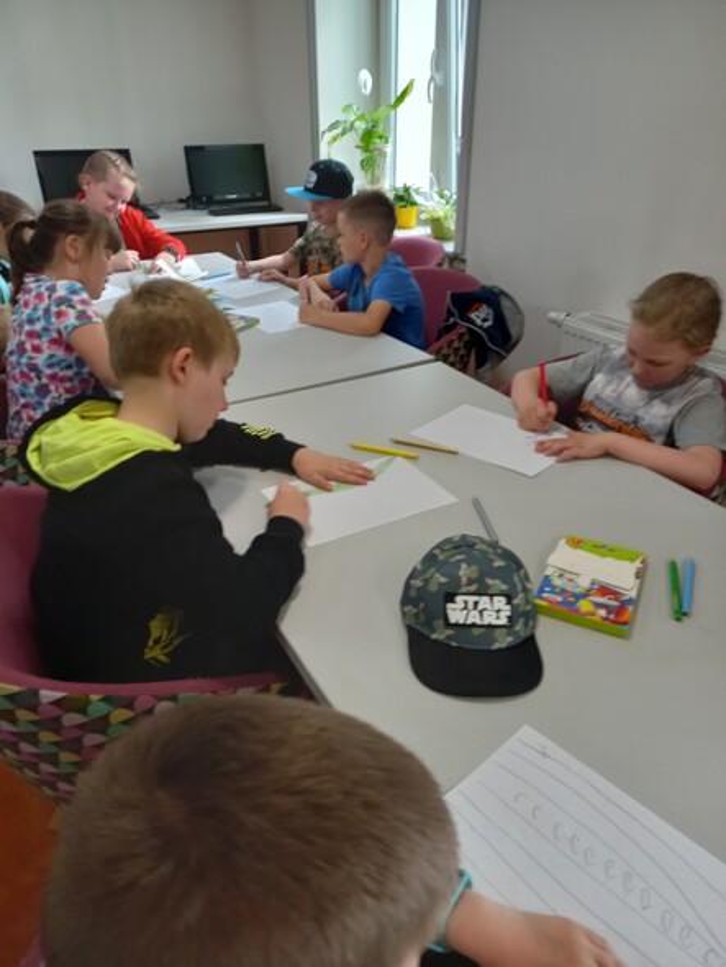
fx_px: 699
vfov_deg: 69.4
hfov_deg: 54.9
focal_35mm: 25
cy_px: 484
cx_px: 363
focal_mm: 4.6
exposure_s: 1/50
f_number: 2
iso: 160
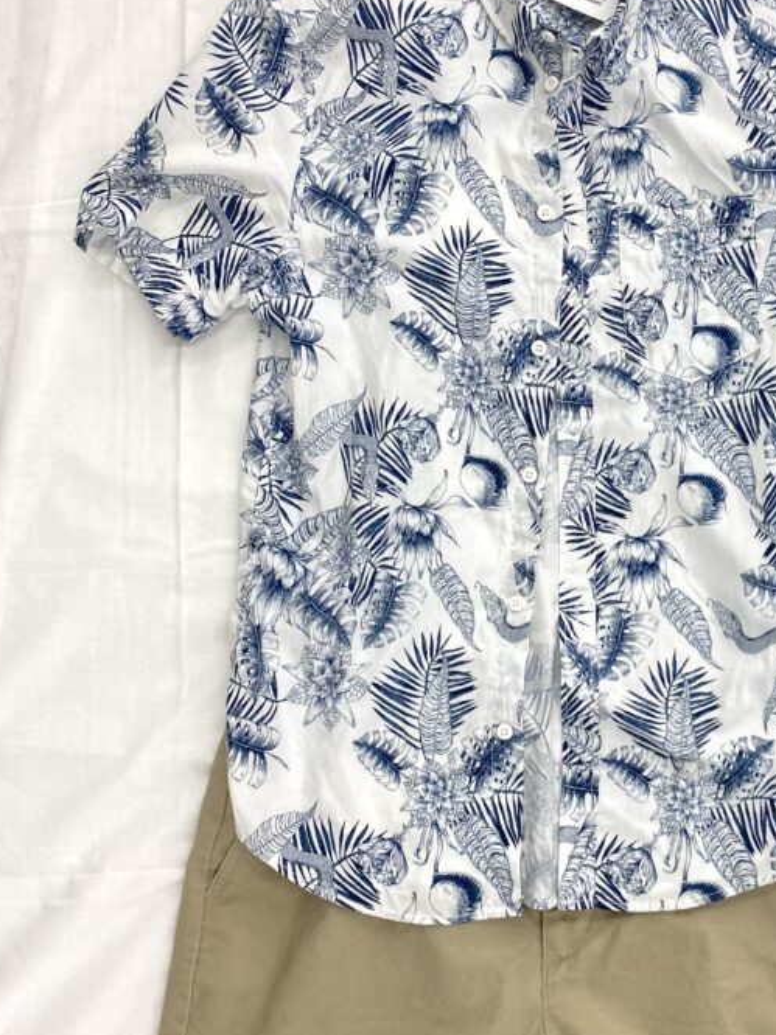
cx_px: 549
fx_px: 1196
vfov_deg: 46.7
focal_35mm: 40
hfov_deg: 35.4
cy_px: 598
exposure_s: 1/120
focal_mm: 4.25
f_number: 1.8
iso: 100
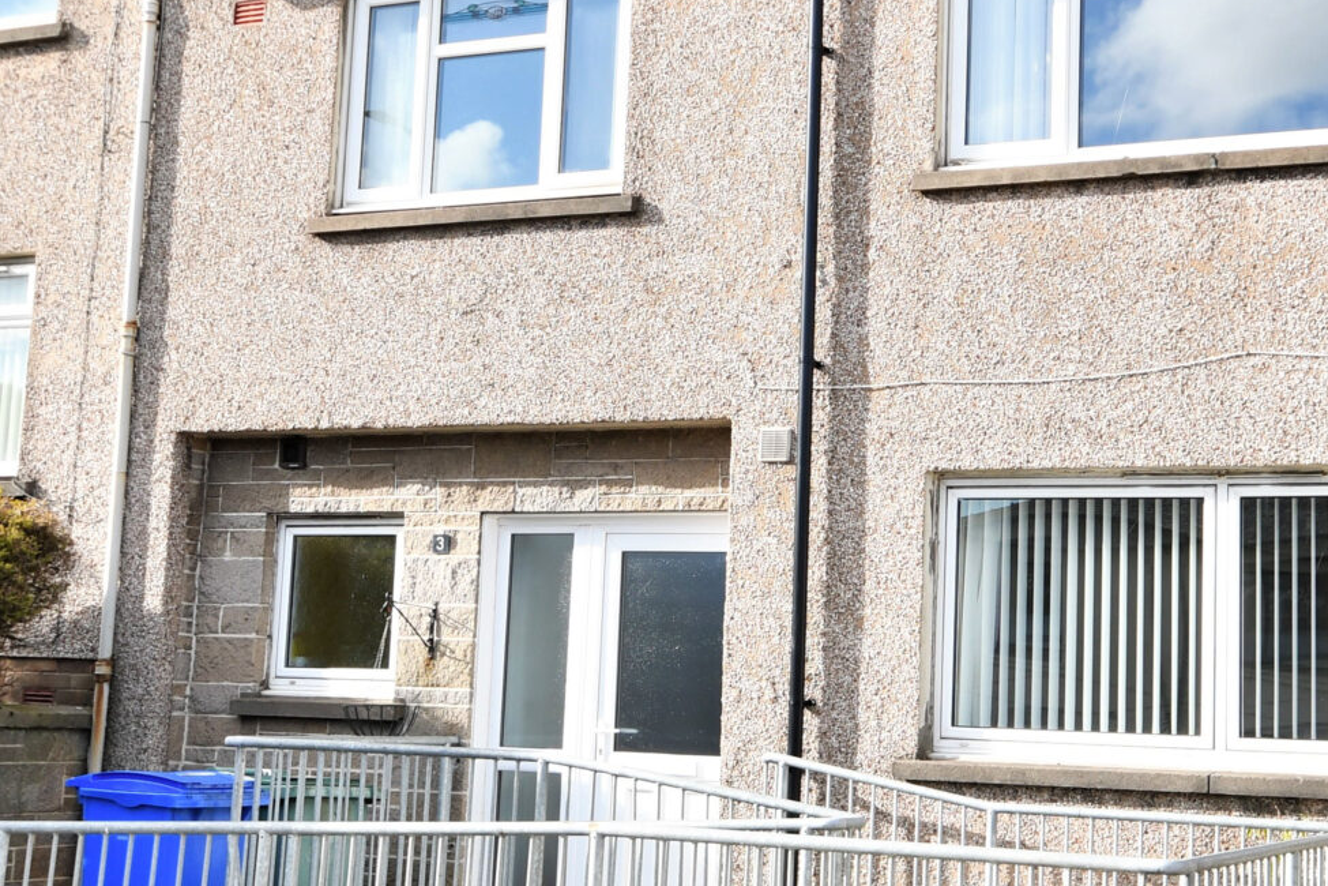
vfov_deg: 21.5
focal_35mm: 63
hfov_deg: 31.7
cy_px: 316
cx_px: 850
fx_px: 2324
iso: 100
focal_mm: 16
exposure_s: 1/160
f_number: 7.1
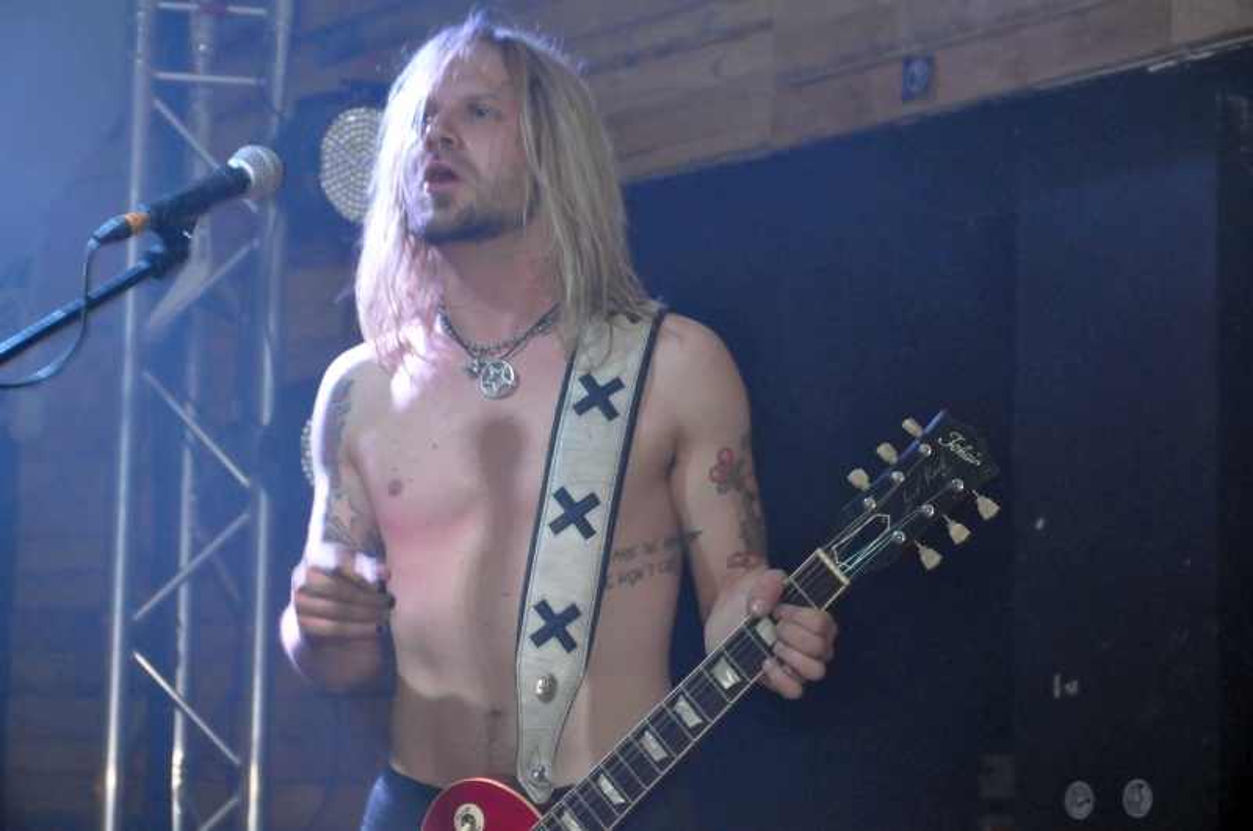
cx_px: 626
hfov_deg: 20.6
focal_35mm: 99
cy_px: 416
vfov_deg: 13.8
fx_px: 3441
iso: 3200
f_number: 5.3
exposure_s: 1/60
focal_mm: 66
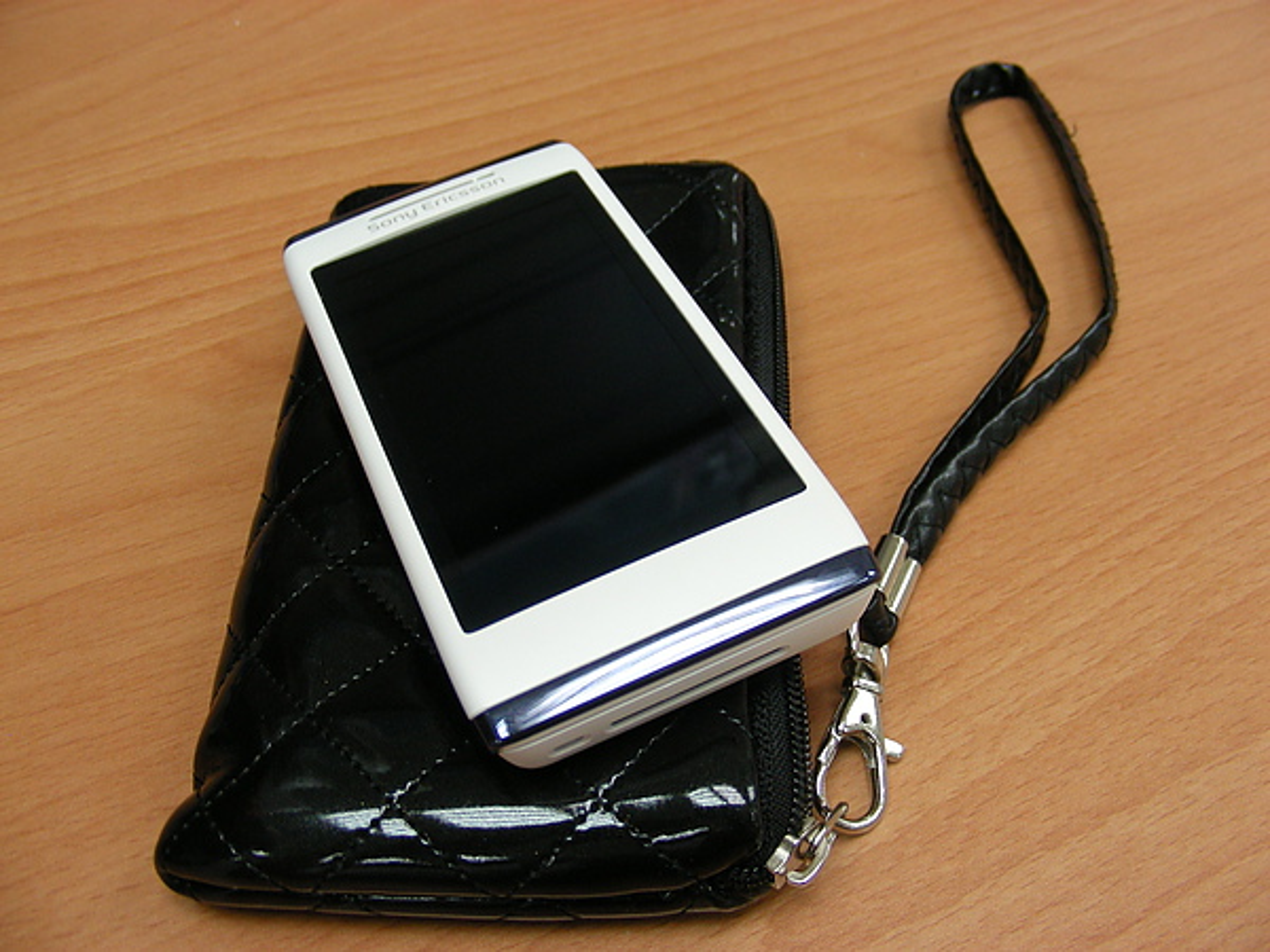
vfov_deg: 37.7
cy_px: 476
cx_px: 635
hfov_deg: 49.0
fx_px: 1394
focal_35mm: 38
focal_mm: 6.3
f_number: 3.5
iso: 113
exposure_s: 1/30.7
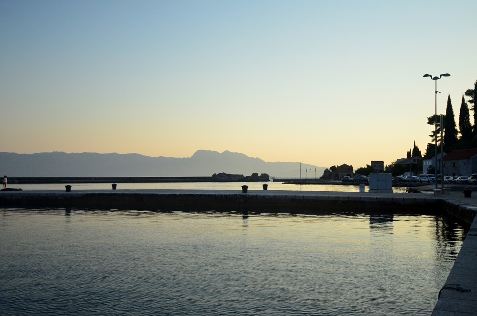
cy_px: 158
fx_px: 476
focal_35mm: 36
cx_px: 238
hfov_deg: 53.2
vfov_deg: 36.7
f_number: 4
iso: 1400
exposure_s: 1/8000
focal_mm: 24
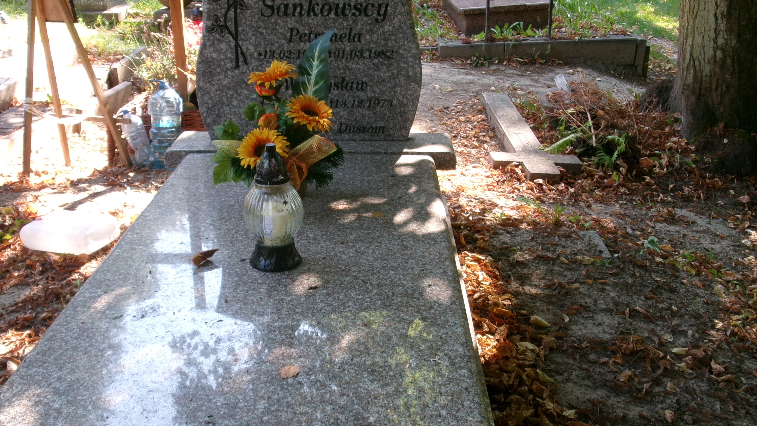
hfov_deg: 52.6
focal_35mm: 38
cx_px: 327
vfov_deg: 31.1
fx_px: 763
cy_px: 246
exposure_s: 1/50
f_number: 3.9
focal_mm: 5.1
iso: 100
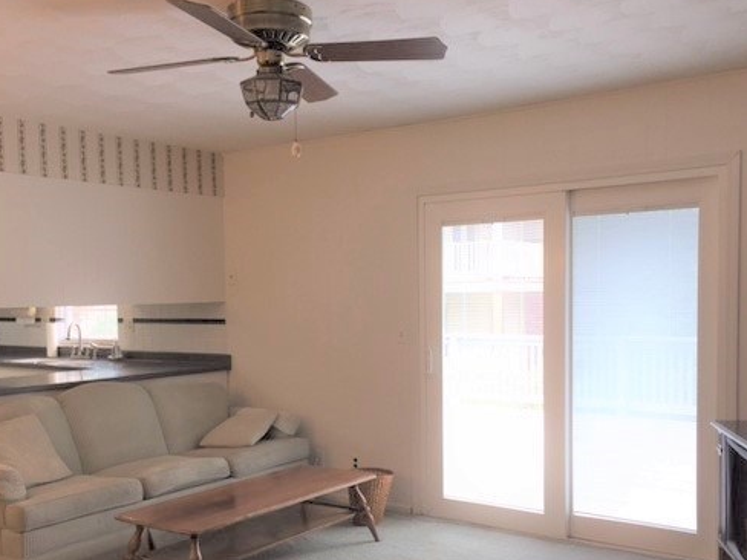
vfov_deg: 37.5
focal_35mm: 38
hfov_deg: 49.0
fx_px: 820
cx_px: 374
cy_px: 346
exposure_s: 1/40
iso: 32
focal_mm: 4.15
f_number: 2.2
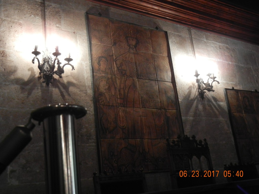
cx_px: 130
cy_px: 97
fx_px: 337
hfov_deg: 42.1
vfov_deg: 32.2
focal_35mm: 45
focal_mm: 8.1
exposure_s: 1/36.6
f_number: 3.8
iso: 640
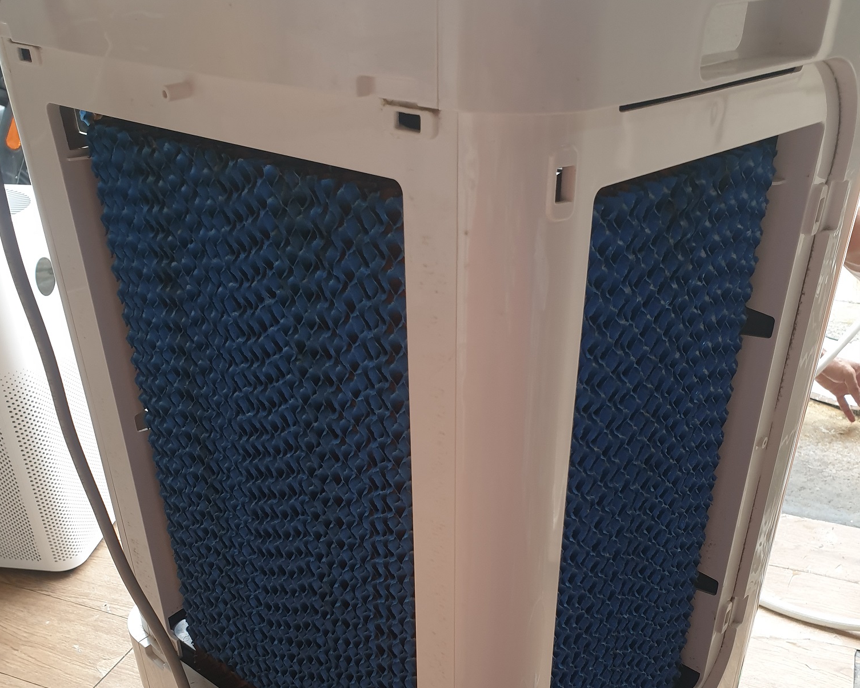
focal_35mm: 34
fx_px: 865
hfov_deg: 52.8
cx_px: 429
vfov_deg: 42.3
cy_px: 501
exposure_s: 1/60
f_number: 2.4
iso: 100
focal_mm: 4.3
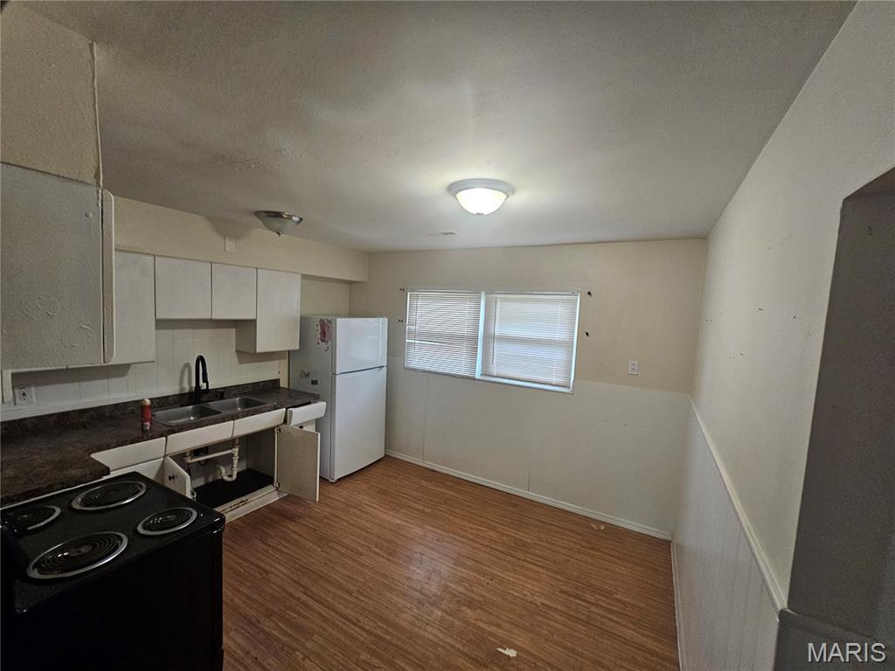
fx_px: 336
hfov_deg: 106.2
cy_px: 336
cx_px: 448
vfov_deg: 89.9
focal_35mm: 13
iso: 320
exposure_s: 1/60
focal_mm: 2.2
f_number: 2.2
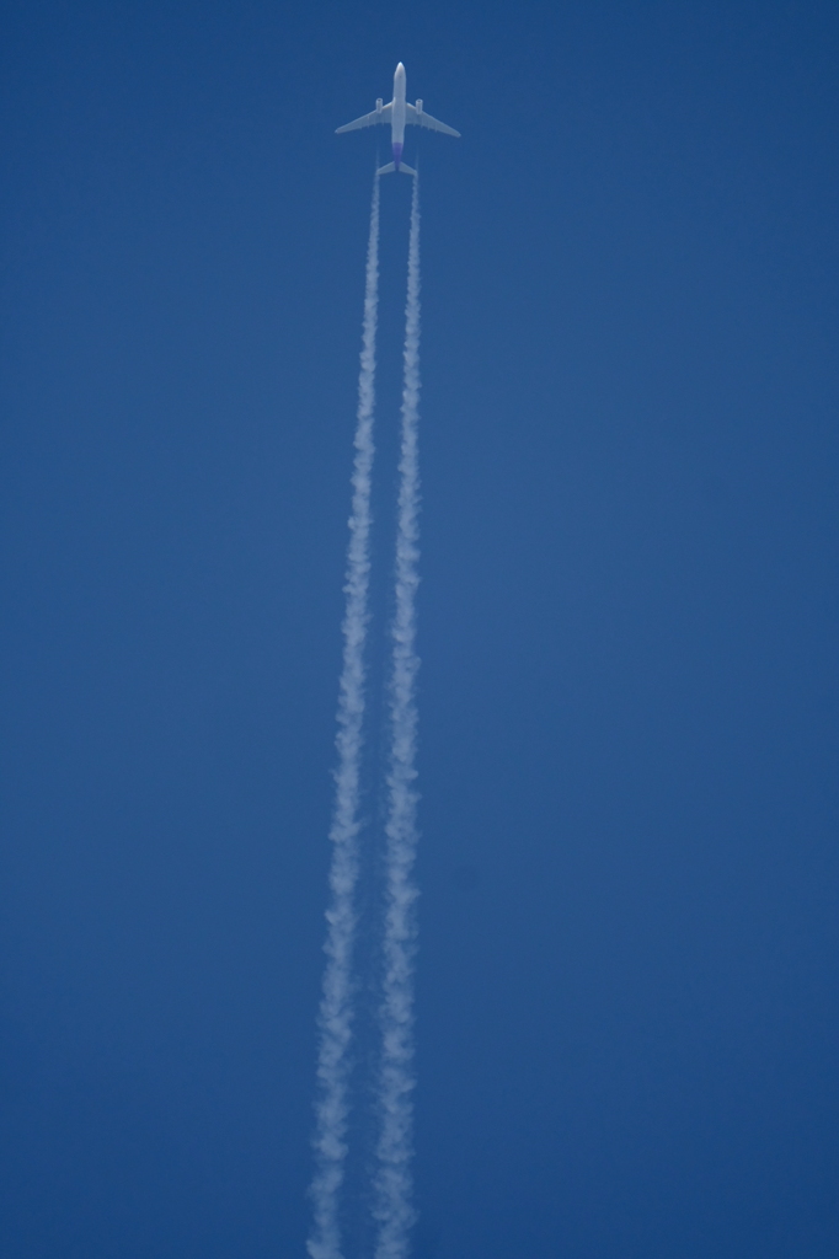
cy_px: 630
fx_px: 29383
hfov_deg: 1.6
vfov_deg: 2.5
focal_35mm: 840
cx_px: 420
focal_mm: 560
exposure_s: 1/800
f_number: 8
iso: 800
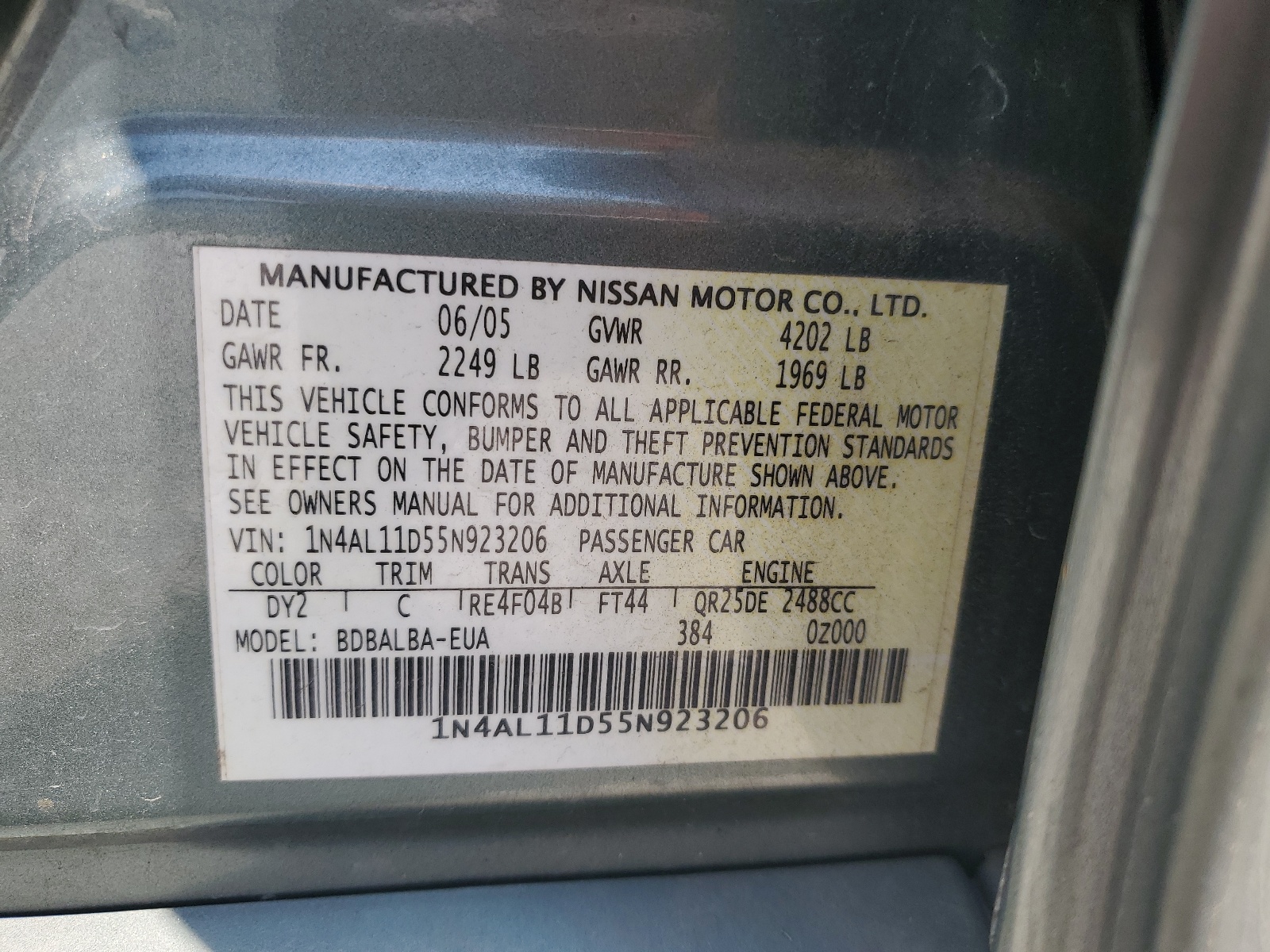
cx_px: 635
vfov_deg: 53.1
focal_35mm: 26
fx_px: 954
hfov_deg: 67.3
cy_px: 476
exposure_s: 1/1000
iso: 50
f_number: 1.5
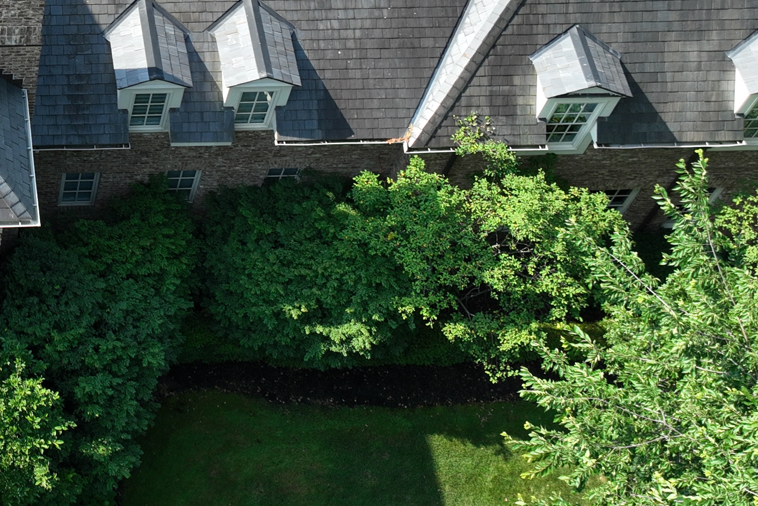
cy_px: 4
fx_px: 1432
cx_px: -140
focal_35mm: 68
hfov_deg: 26.5
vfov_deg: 19.5
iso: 100
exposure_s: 1/800
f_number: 2.8
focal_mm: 12.29
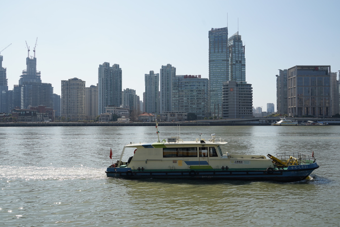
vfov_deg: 40.0
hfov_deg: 57.2
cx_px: 170
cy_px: 114
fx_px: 312
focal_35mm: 33
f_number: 8
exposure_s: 1/320
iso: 100
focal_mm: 33
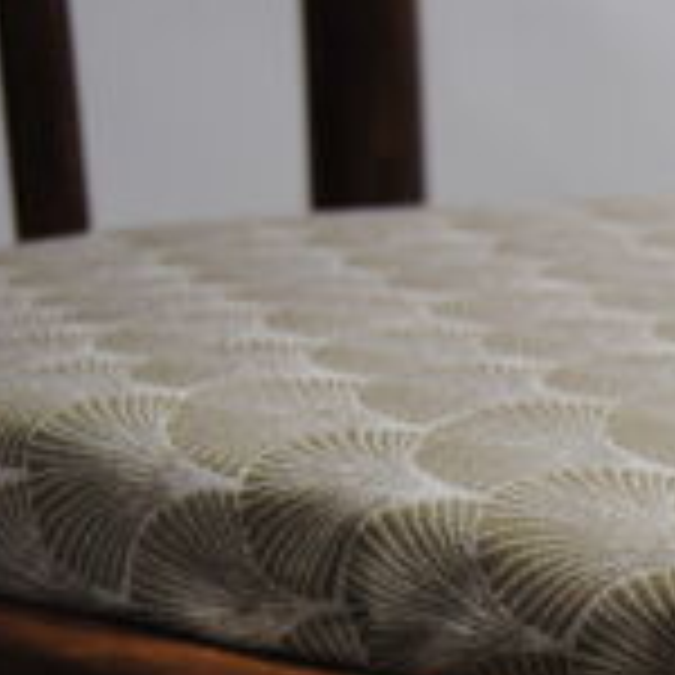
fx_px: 3155
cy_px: 846
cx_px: 711
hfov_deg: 12.0
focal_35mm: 143
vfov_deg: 11.9
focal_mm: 28
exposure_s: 1/30
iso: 220
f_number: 4
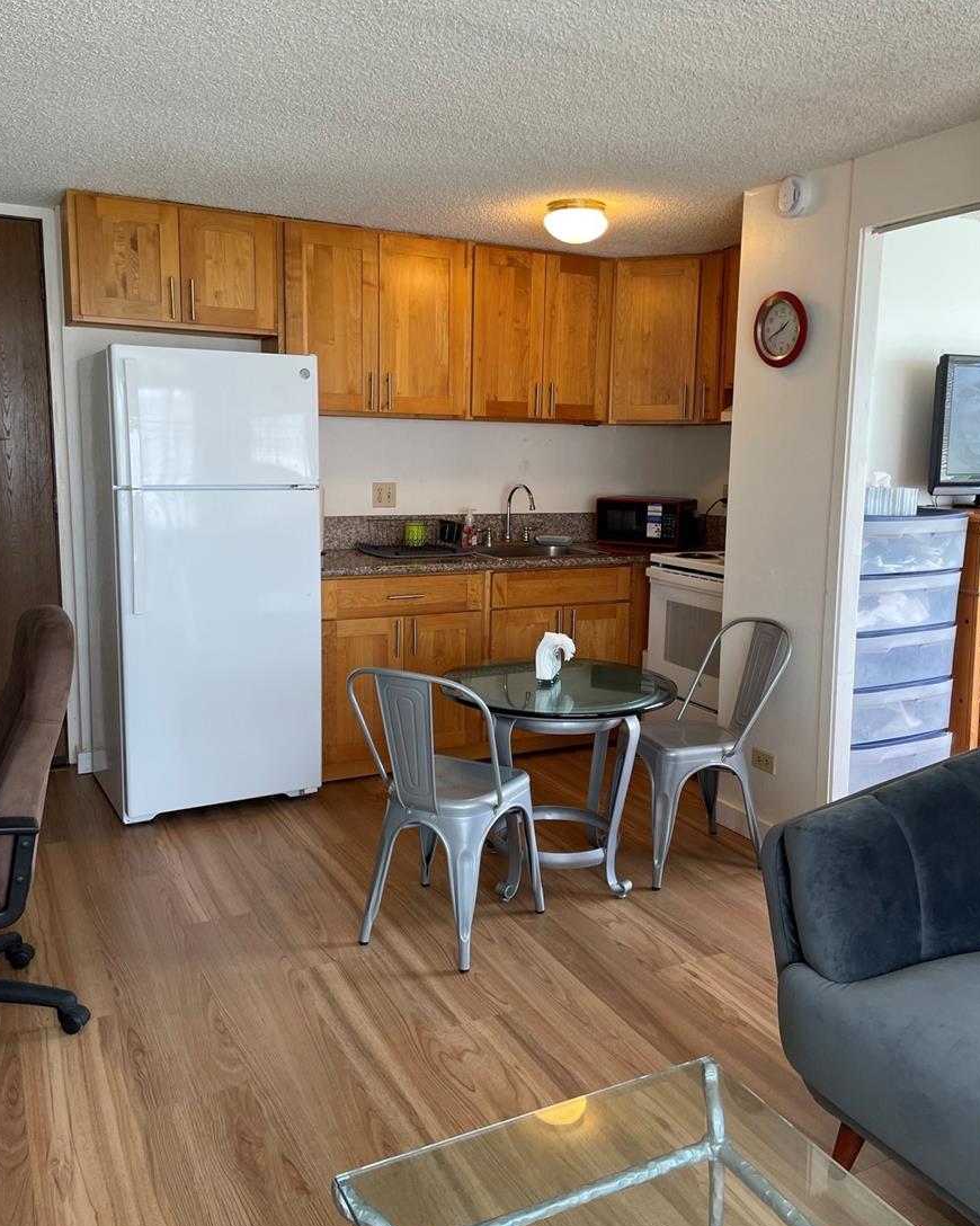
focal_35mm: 28
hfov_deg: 51.5
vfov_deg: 62.2
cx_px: 492
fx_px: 1015
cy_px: 602
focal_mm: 4.2
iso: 50
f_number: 1.6
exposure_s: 1/120
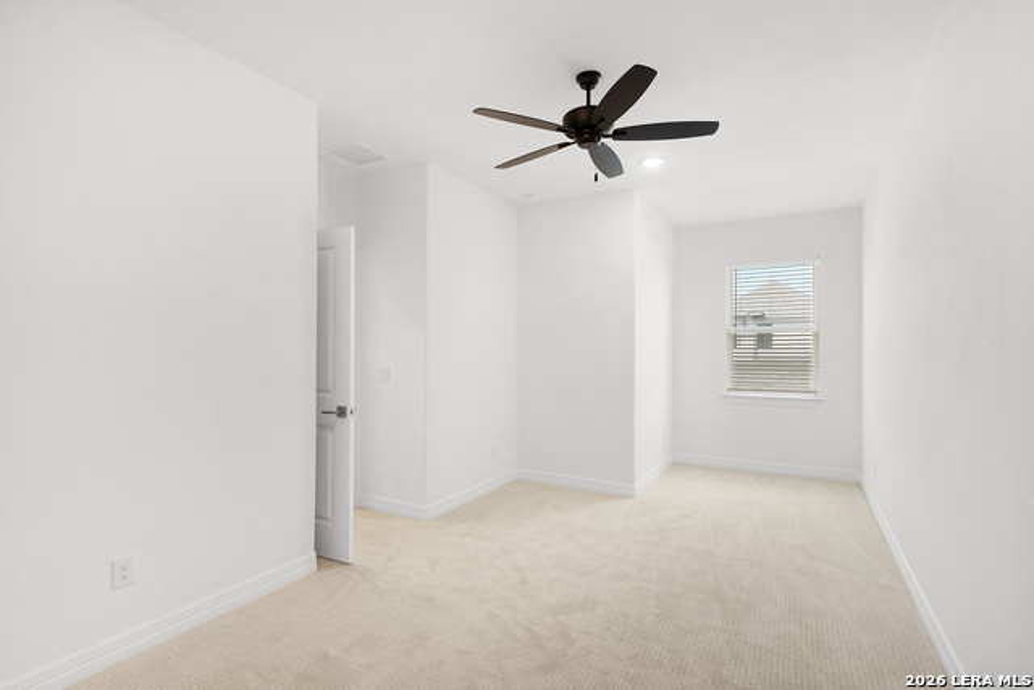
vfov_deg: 70.5
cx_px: 517
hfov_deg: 93.3
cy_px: 345
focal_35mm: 17
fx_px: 488
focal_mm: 17
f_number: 9
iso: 100
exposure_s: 1/6
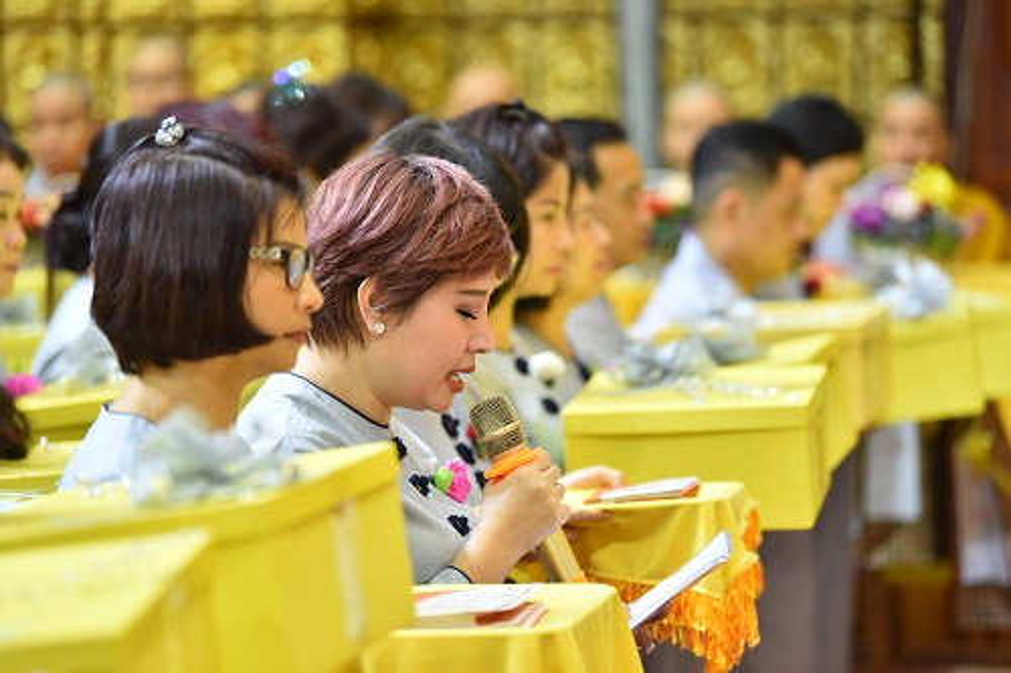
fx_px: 4071
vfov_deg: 9.5
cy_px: 336
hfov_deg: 14.2
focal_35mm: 145
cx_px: 506
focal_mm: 145
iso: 2500
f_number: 2.8
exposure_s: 1/160
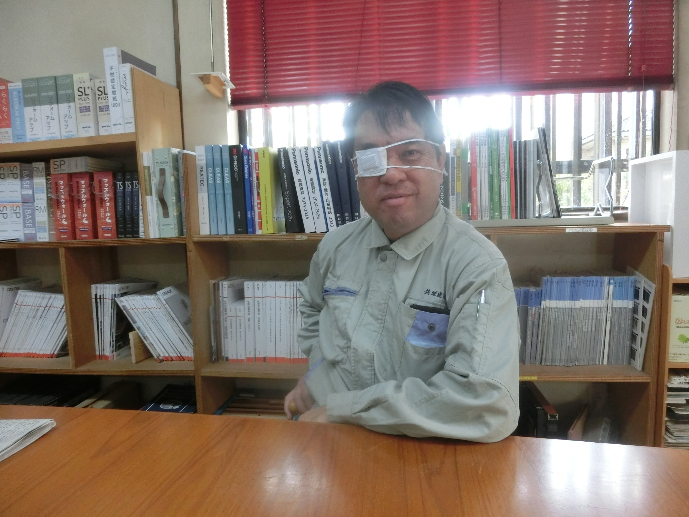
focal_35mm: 24
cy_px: 258
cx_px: 344
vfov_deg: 56.8
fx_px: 478
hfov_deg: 71.6
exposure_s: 1/125
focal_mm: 4.24
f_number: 3
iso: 400
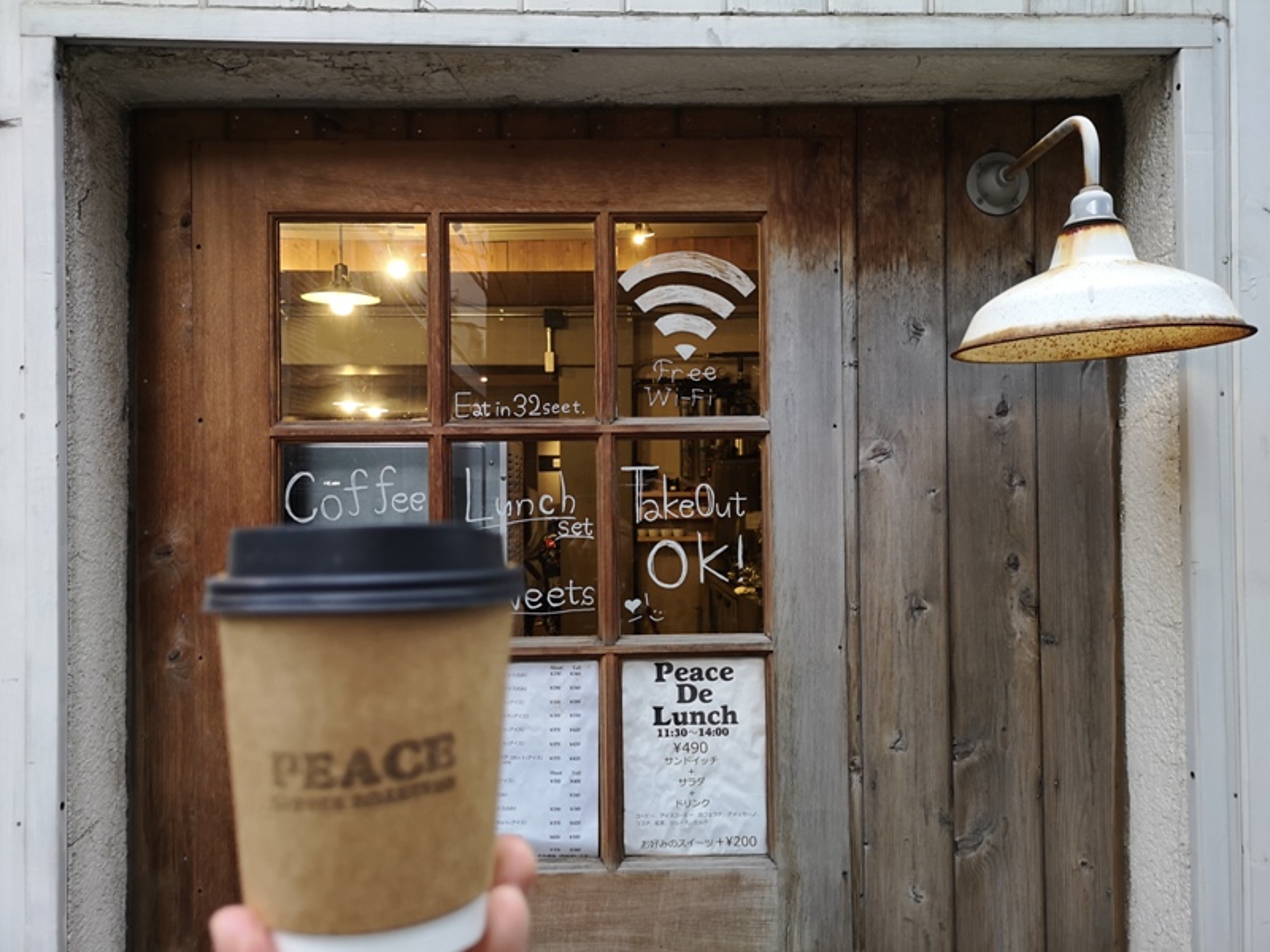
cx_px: 635
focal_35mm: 27
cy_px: 476
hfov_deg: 65.3
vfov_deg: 51.4
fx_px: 991
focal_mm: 3.95
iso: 100
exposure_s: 1/50
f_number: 1.8
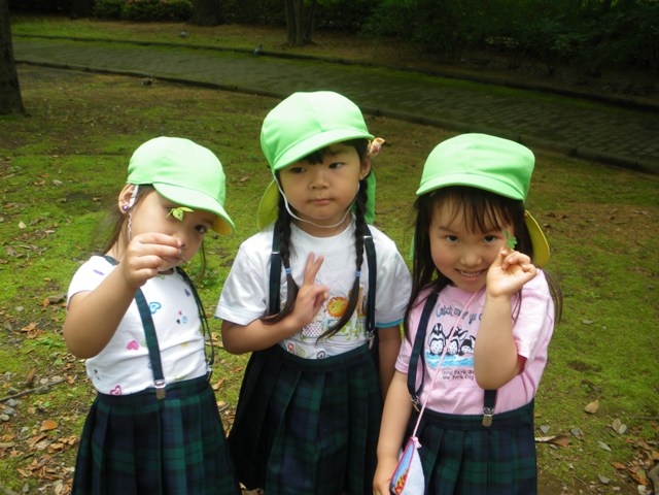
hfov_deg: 51.4
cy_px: 248
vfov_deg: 39.7
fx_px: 685
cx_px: 330
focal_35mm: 36
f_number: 3.5
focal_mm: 6.3
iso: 80
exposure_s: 1/50
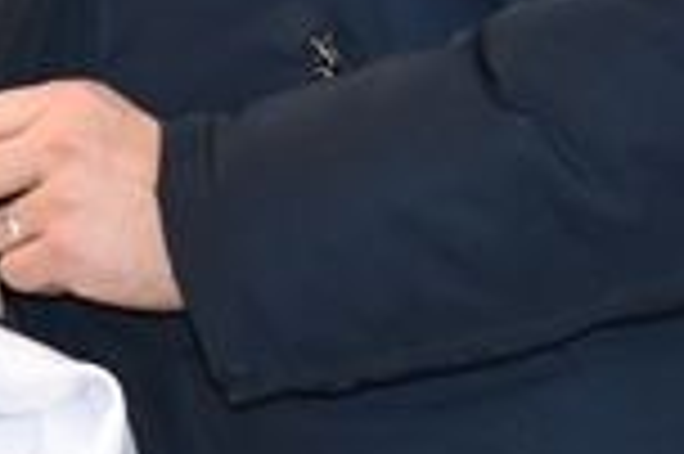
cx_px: -1246
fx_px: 6726
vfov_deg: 3.9
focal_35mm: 354
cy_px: 151
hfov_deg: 5.5
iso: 720
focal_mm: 35
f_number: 4.5
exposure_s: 1/60
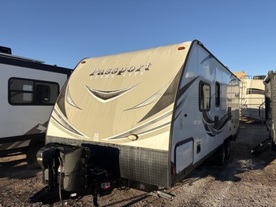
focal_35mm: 26
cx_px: 138
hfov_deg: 67.3
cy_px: 104
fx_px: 207
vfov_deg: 53.1
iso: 50
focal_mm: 5.96
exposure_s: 1/3623
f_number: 1.6
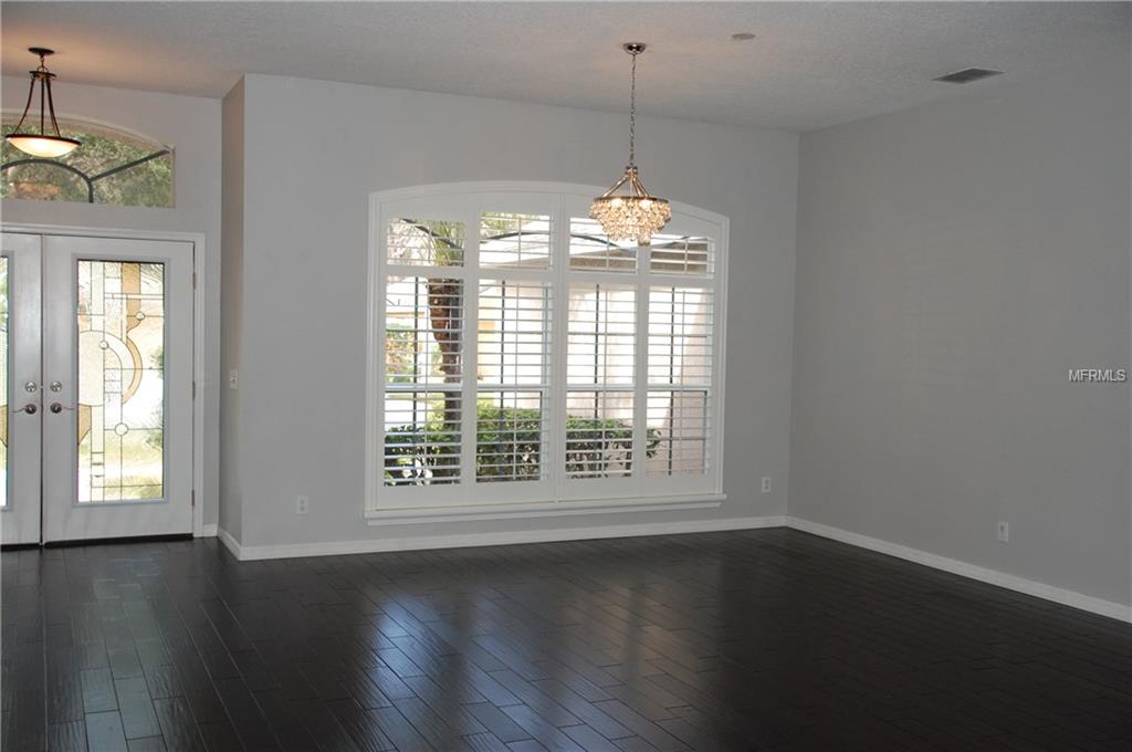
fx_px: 1131
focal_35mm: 36
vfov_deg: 36.8
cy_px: 376
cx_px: 566
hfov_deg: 53.2
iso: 400
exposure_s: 1/125
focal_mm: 24
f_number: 3.8
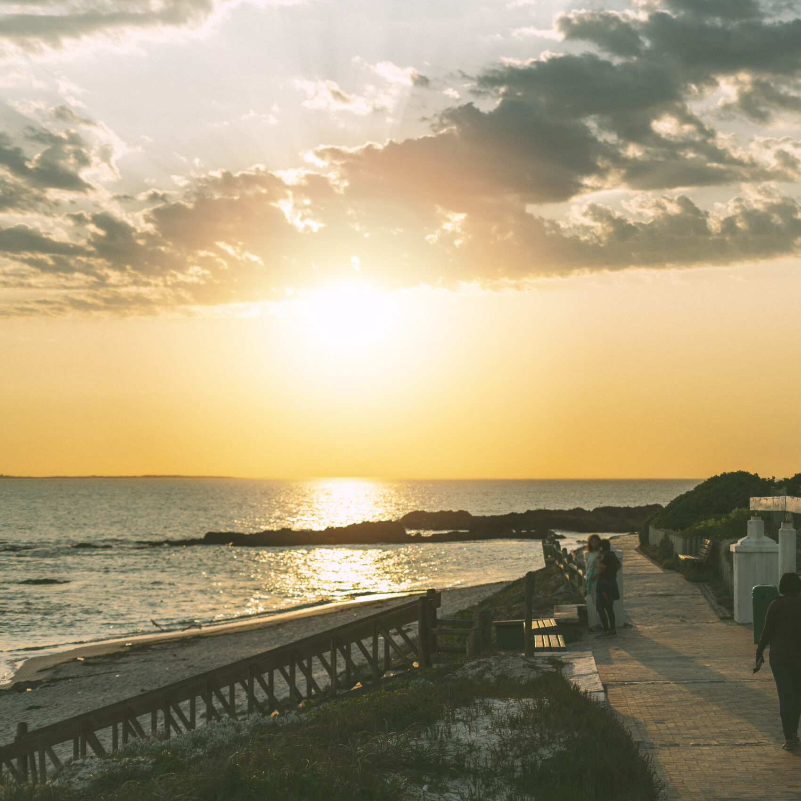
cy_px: 402
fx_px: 1675
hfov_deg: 26.6
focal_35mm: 64
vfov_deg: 26.9
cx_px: 596
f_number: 2.8
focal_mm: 50
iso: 100
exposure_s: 1/2000
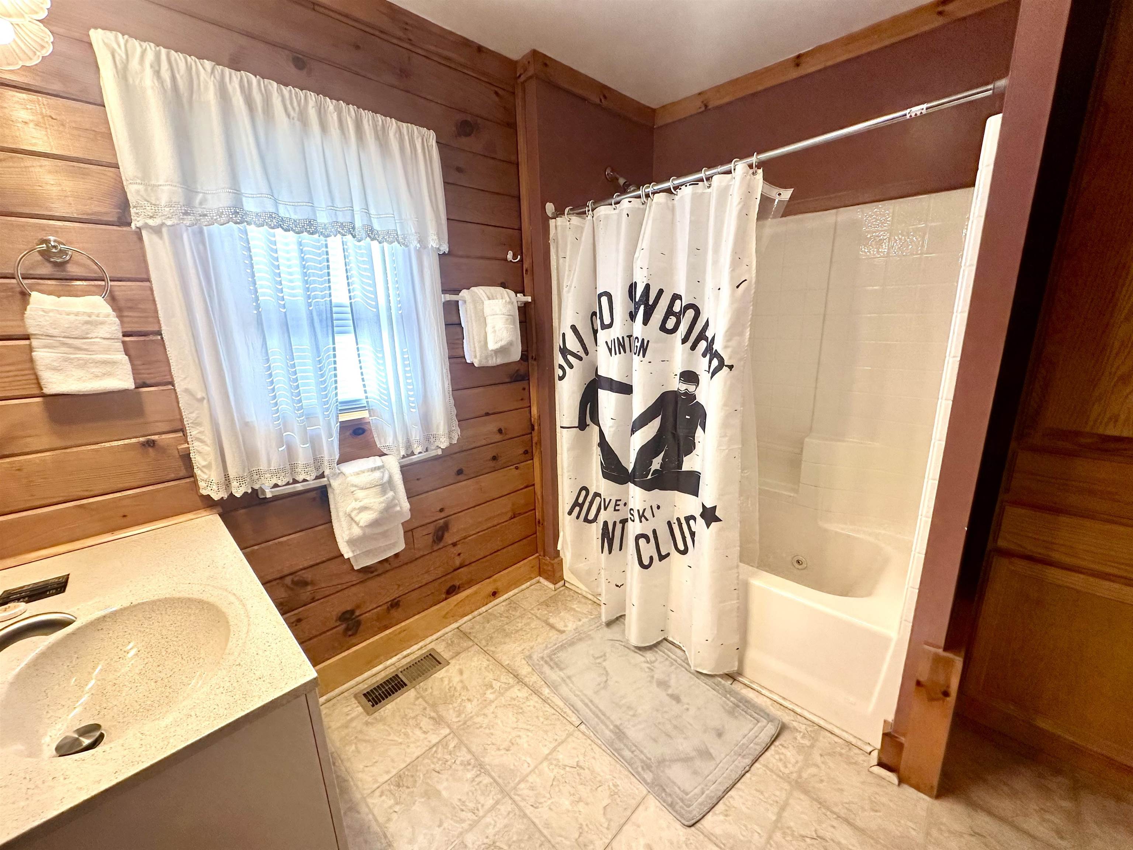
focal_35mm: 14
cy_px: 425
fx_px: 458
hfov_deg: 102.1
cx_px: 566
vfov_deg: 85.7
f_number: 2.2
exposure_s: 1/120
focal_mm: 2.22
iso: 125
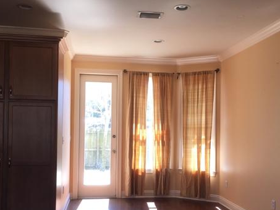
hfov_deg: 45.7
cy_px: 128
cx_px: 151
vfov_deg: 35.0
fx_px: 332
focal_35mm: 41
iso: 32
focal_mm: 4.15
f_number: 2.2
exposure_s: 1/63
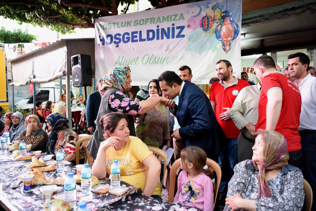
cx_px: 158
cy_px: 106
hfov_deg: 73.7
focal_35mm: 24
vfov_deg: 53.1
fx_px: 211
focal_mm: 24
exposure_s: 1/100
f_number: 2.8
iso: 2000
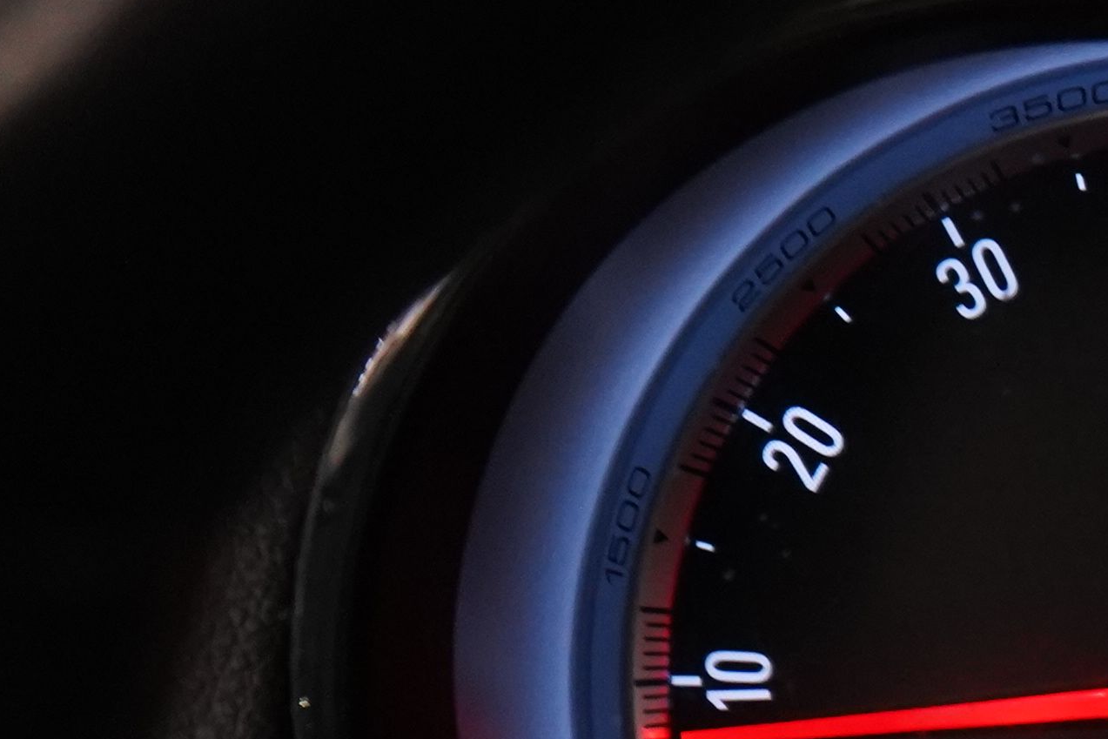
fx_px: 7541
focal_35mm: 245
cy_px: 522
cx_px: 2421
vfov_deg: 5.6
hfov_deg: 7.9
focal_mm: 52
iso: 3200
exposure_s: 1/20
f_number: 5
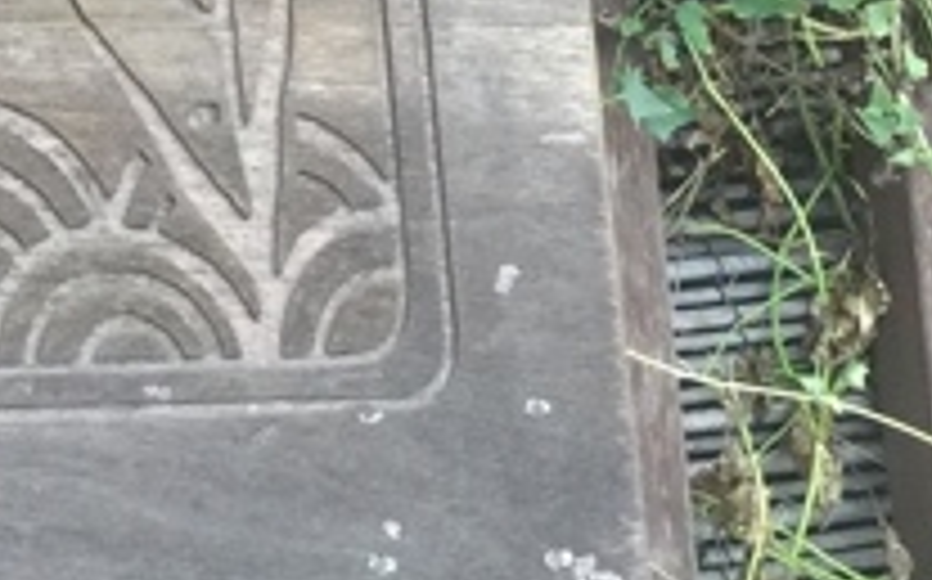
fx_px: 3858
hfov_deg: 12.7
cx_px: -653
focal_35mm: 152
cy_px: -706
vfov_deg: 8.1
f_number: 2.2
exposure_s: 1/15
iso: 40
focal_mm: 4.15
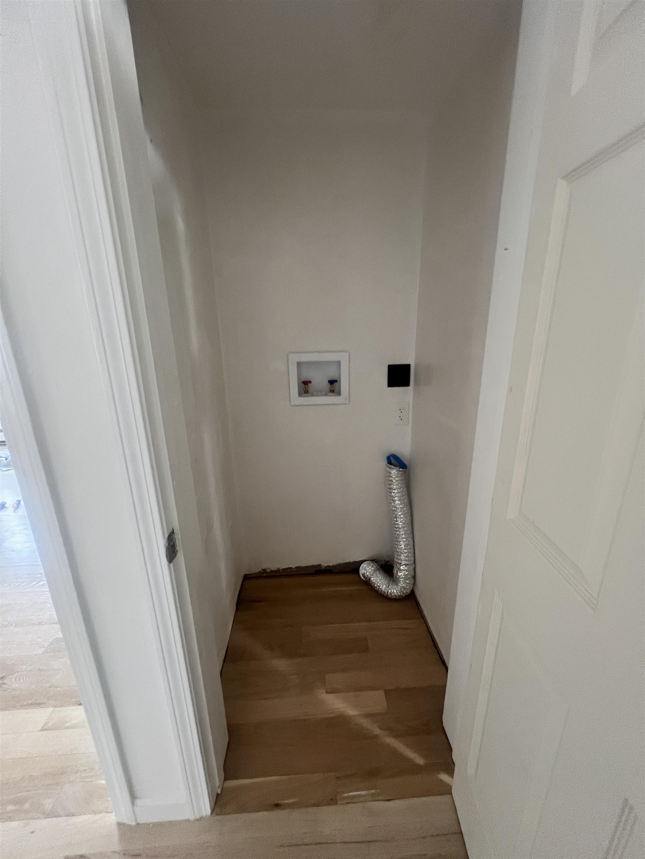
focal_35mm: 13
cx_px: 322
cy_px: 430
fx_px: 323
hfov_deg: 89.9
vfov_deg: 106.2
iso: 320
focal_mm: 1.57
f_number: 1.8
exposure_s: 1/60
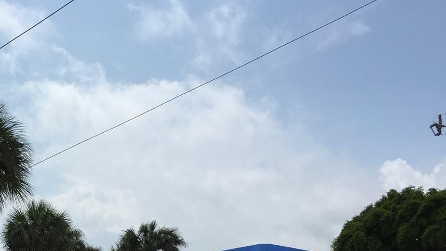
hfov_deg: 34.2
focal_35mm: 59
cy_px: 241
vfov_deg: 19.9
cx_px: 77
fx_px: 698
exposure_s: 1/4405
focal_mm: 4.15
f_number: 2.2
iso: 32
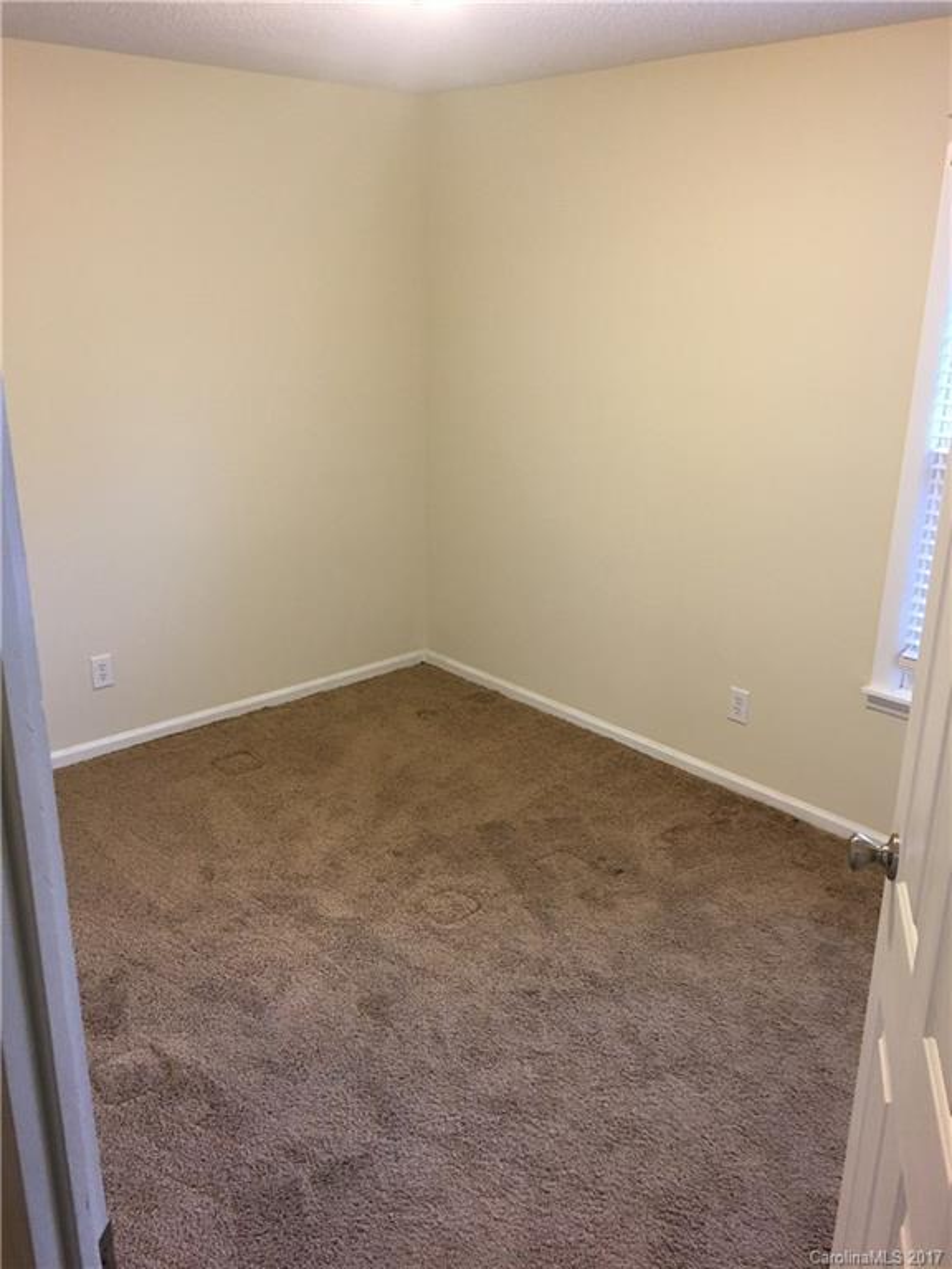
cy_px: 634
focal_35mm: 29
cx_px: 476
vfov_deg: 61.7
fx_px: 1063
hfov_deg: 48.2
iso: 125
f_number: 2.2
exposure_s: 1/30
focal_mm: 4.15
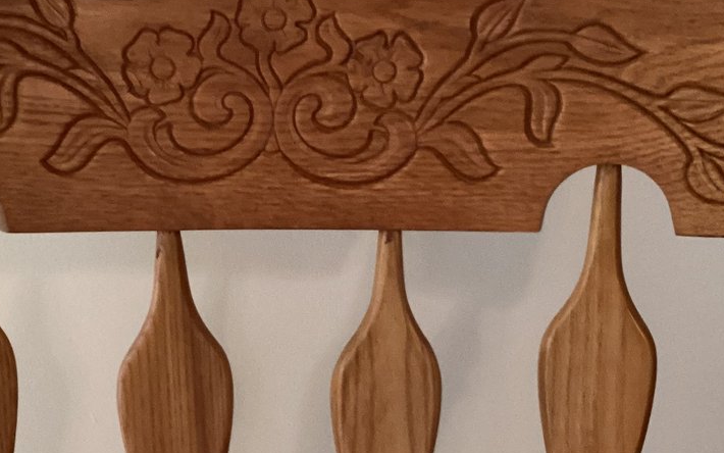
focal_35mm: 70
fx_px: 1381
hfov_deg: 29.3
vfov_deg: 18.6
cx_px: 282
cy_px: 238
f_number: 2.4
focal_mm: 3.3
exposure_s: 1/40
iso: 400
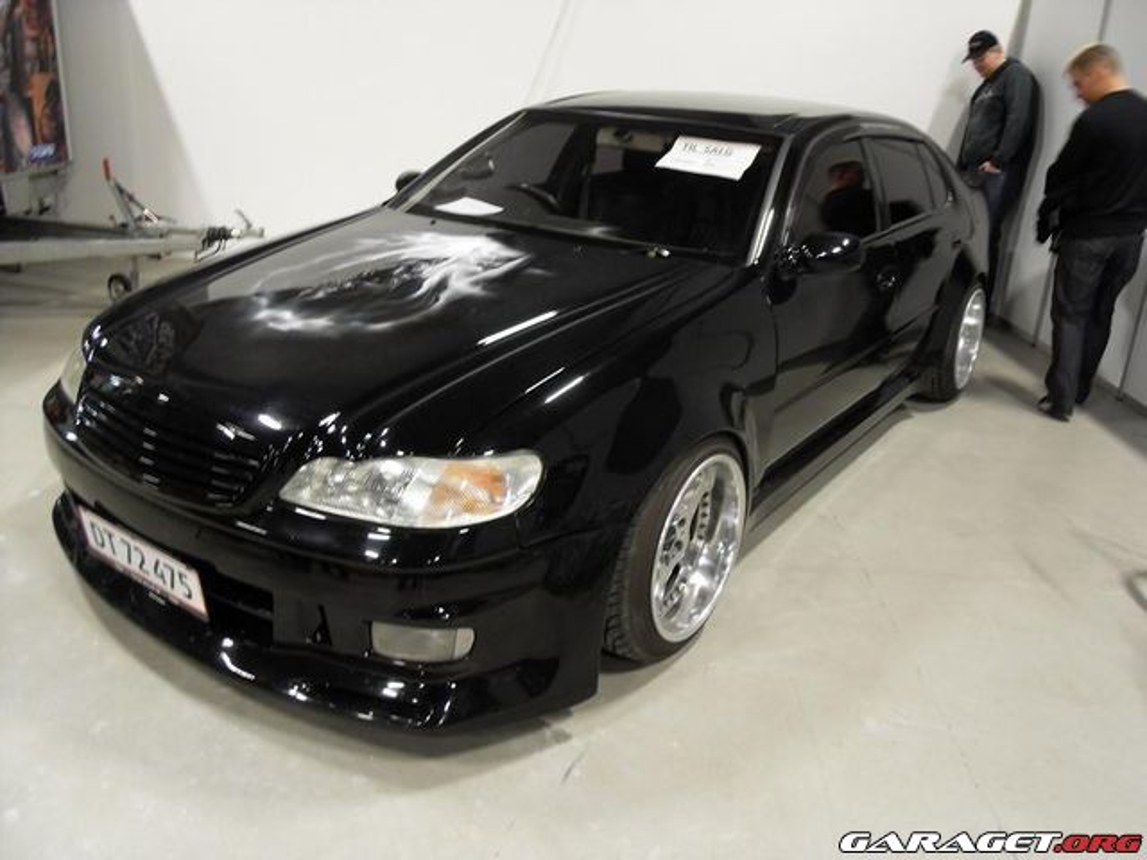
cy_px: 430
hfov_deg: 63.4
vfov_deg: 49.7
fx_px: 928
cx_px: 574
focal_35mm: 28
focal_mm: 6
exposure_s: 1/6
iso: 200
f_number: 2.8
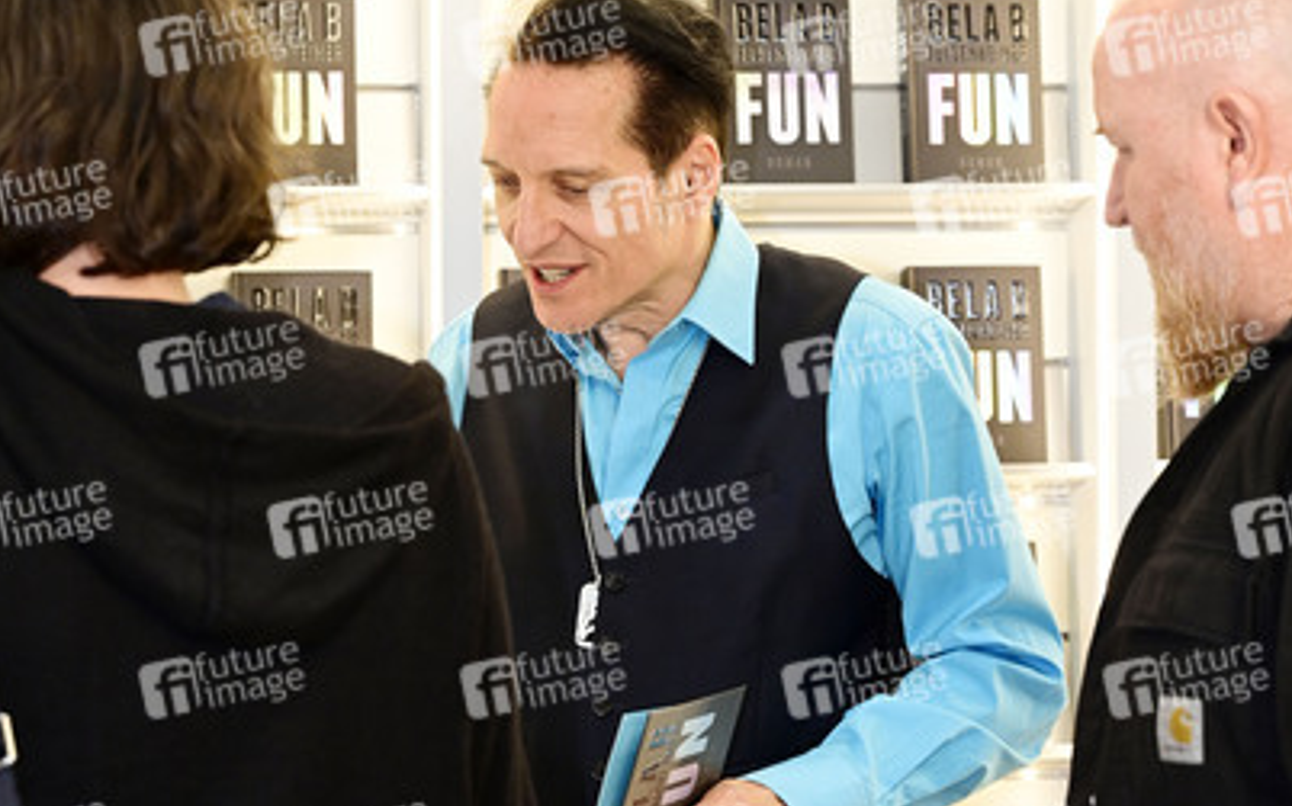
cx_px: 587
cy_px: 440
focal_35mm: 80
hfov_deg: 25.8
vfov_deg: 16.3
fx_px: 2816
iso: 1600
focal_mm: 70
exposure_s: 1/200
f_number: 4.5
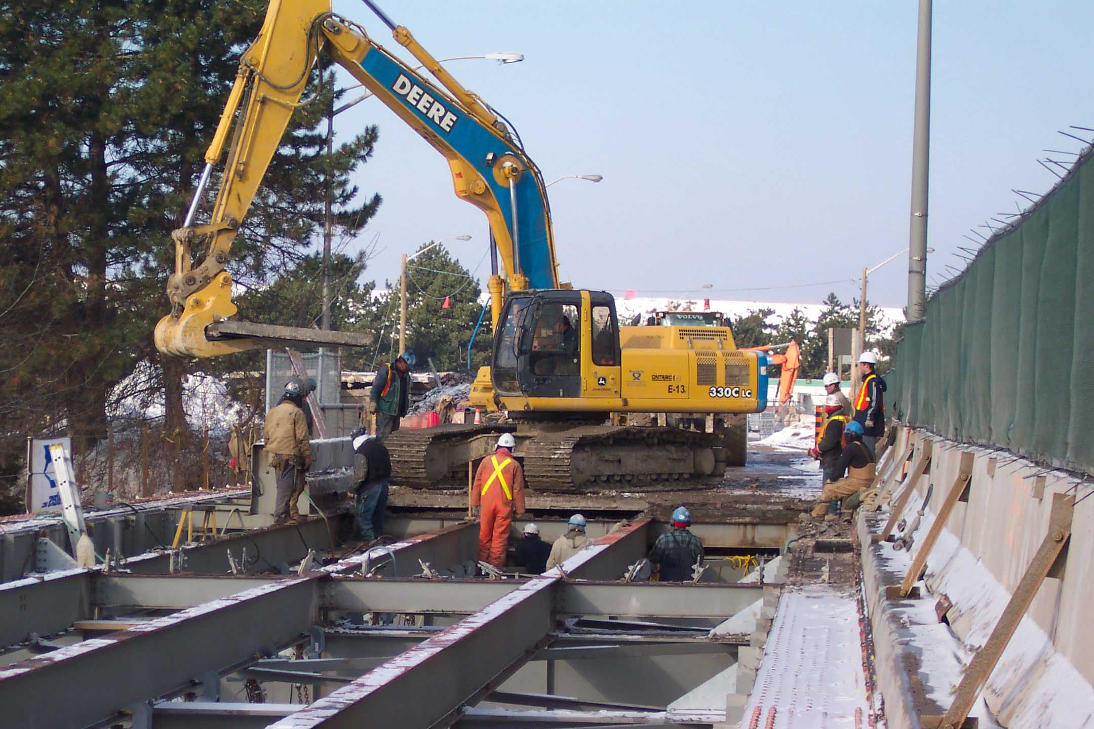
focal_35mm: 114
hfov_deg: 17.9
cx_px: 547
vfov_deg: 12.0
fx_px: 3464
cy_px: 364
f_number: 4.8
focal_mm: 24
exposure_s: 1/700
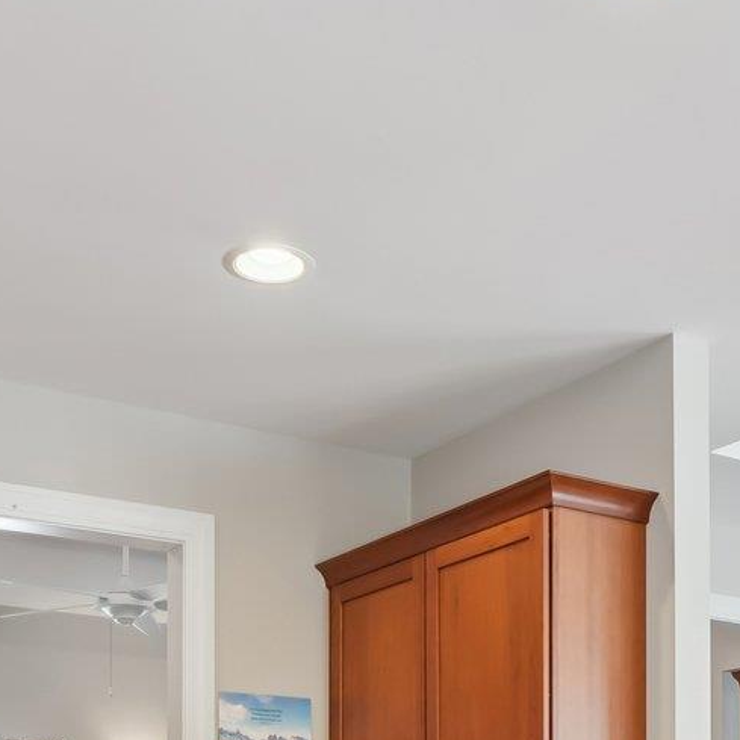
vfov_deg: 26.9
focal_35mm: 57
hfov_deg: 30.0
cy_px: 871
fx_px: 1379
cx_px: 439
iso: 400
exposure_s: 1/8
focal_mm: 16
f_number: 8
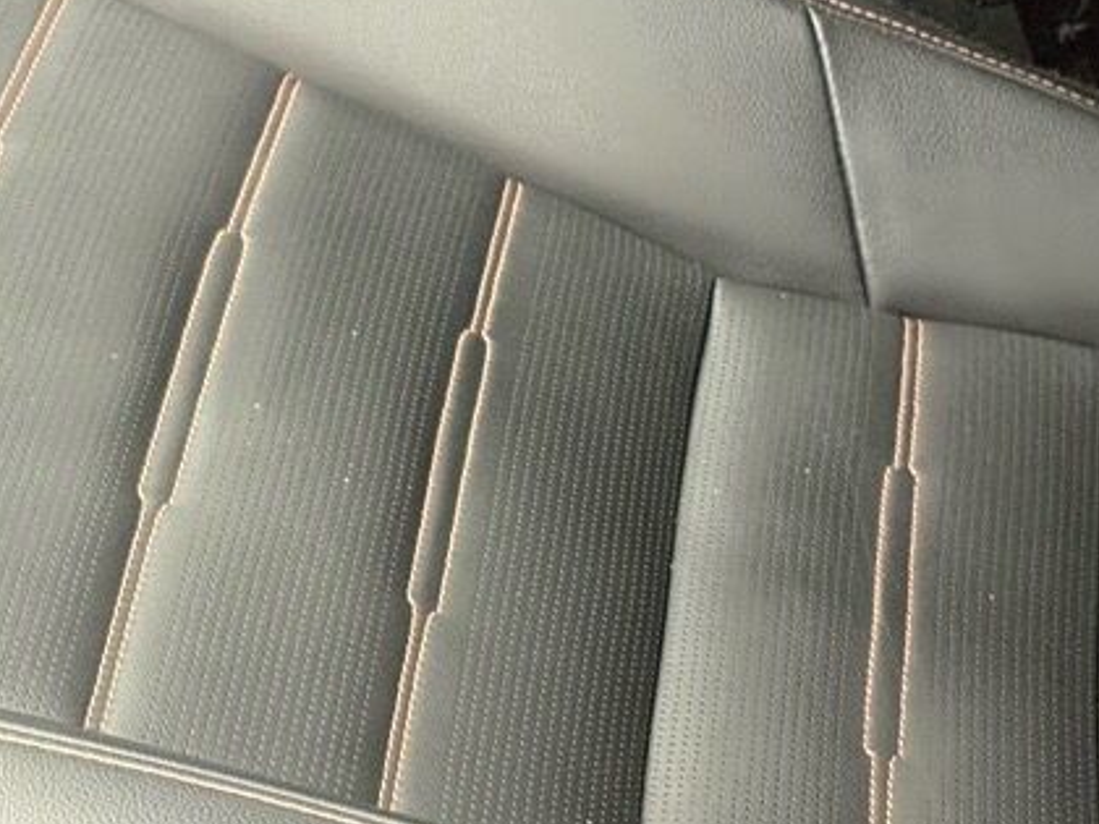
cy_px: 717
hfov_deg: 16.5
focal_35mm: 117
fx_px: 3715
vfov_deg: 12.6
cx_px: 34
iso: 640
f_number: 1.78
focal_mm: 6.76
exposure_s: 1/30
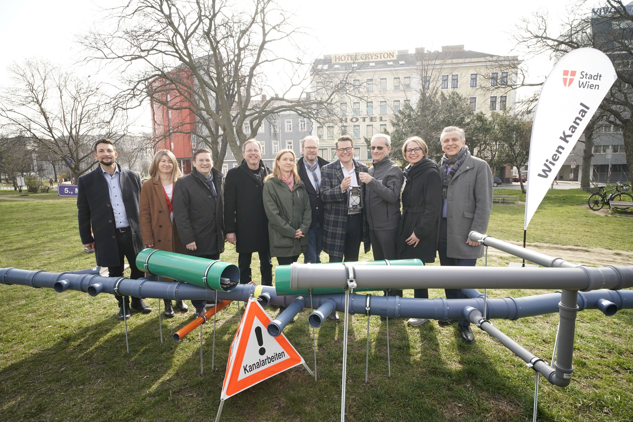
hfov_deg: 90.0
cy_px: 211
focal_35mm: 18
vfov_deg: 67.4
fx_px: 316
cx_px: 316
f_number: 8
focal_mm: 18
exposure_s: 1/400
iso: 1000
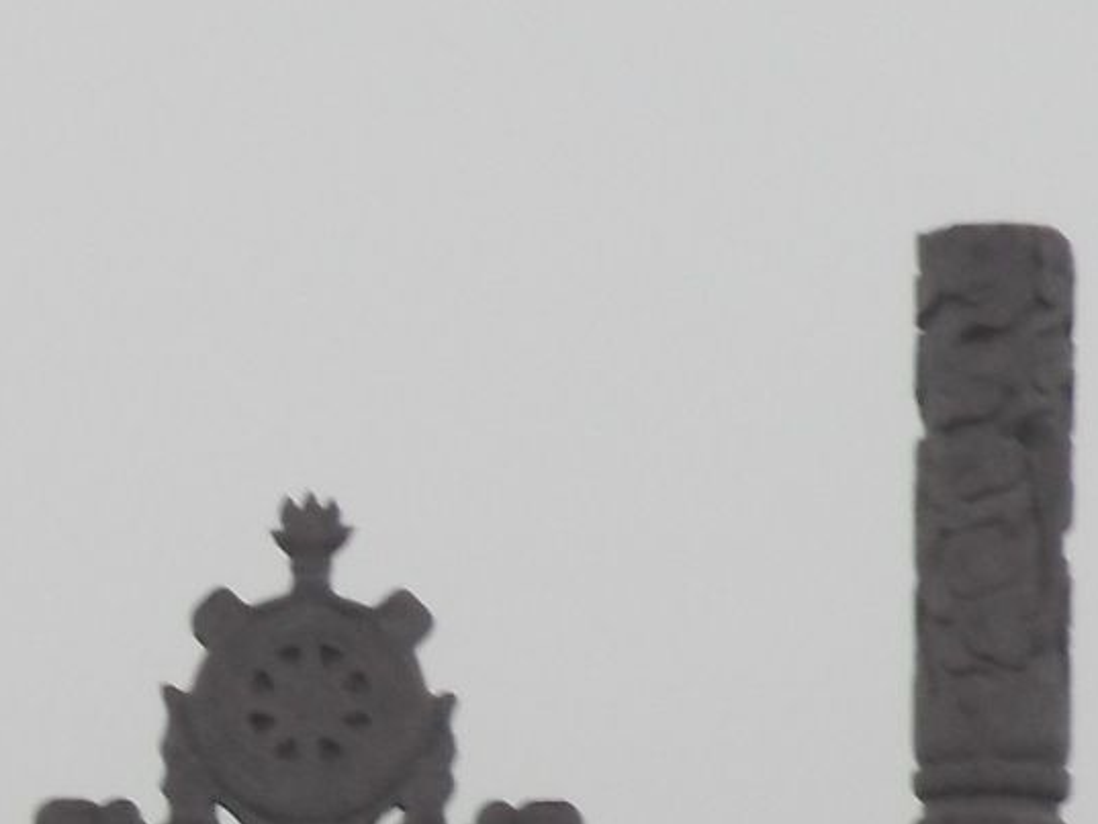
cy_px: 1123
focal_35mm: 446
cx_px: 421
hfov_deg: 4.4
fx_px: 14150
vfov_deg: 3.3
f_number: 4.5
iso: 200
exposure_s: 1/60
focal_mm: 19.8
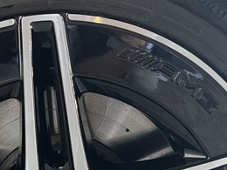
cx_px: 68
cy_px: 189
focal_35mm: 80
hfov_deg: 24.2
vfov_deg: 17.8
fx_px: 525
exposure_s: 1/60
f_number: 1.6
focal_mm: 5.1
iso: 320
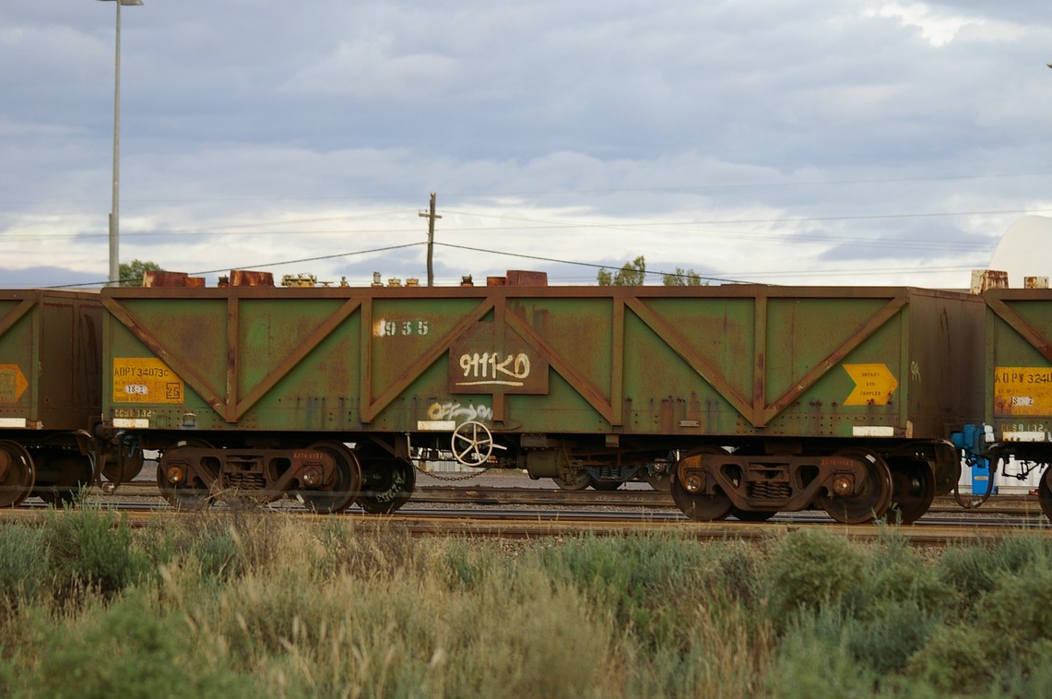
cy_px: 359
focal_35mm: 157
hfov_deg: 13.1
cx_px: 579
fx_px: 4570
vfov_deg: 8.7
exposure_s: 1/180
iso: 200
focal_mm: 93
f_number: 4.5
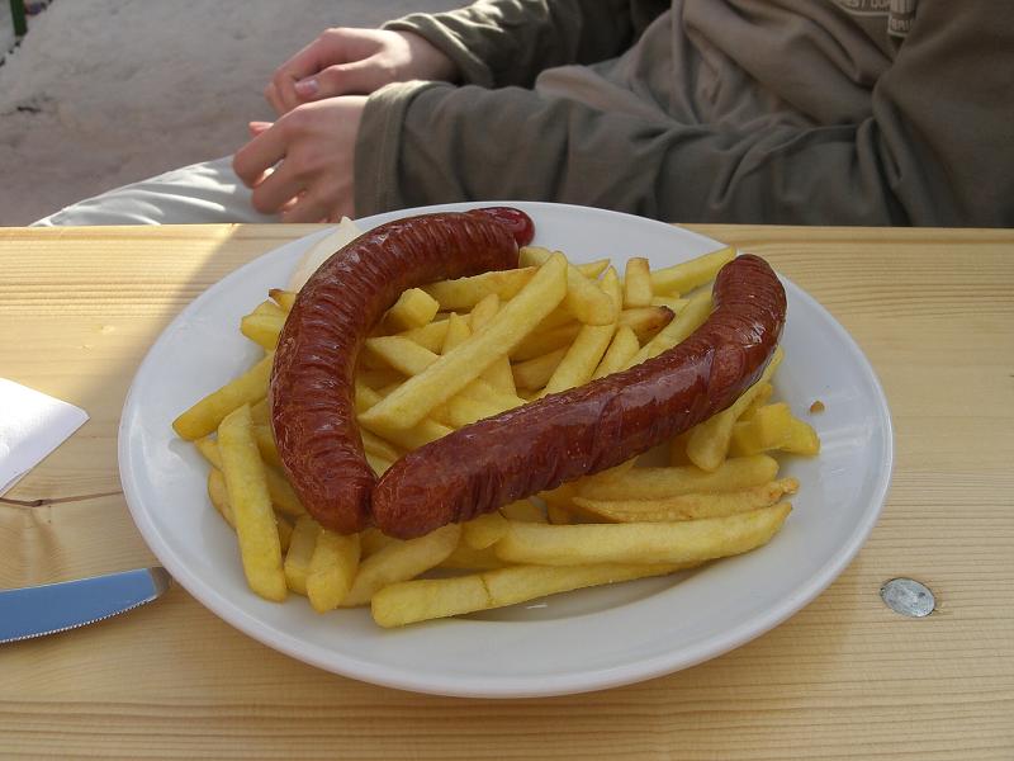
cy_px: 380
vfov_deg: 37.7
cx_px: 507
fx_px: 1113
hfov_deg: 49.0
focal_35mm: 38
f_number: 4.4
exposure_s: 1/400
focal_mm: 6.3
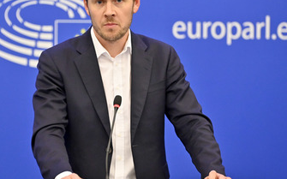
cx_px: 138
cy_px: 75
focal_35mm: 185
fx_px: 1446
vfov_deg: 7.1
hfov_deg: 11.3
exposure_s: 1/800
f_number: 2.8
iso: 5000
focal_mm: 135
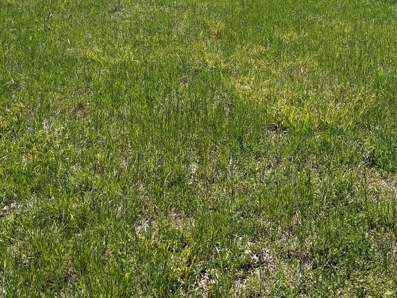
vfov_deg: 27.4
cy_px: 23
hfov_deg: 35.2
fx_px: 585
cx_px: 362
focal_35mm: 51
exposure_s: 1/3584
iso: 80
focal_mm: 6.76
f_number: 1.78
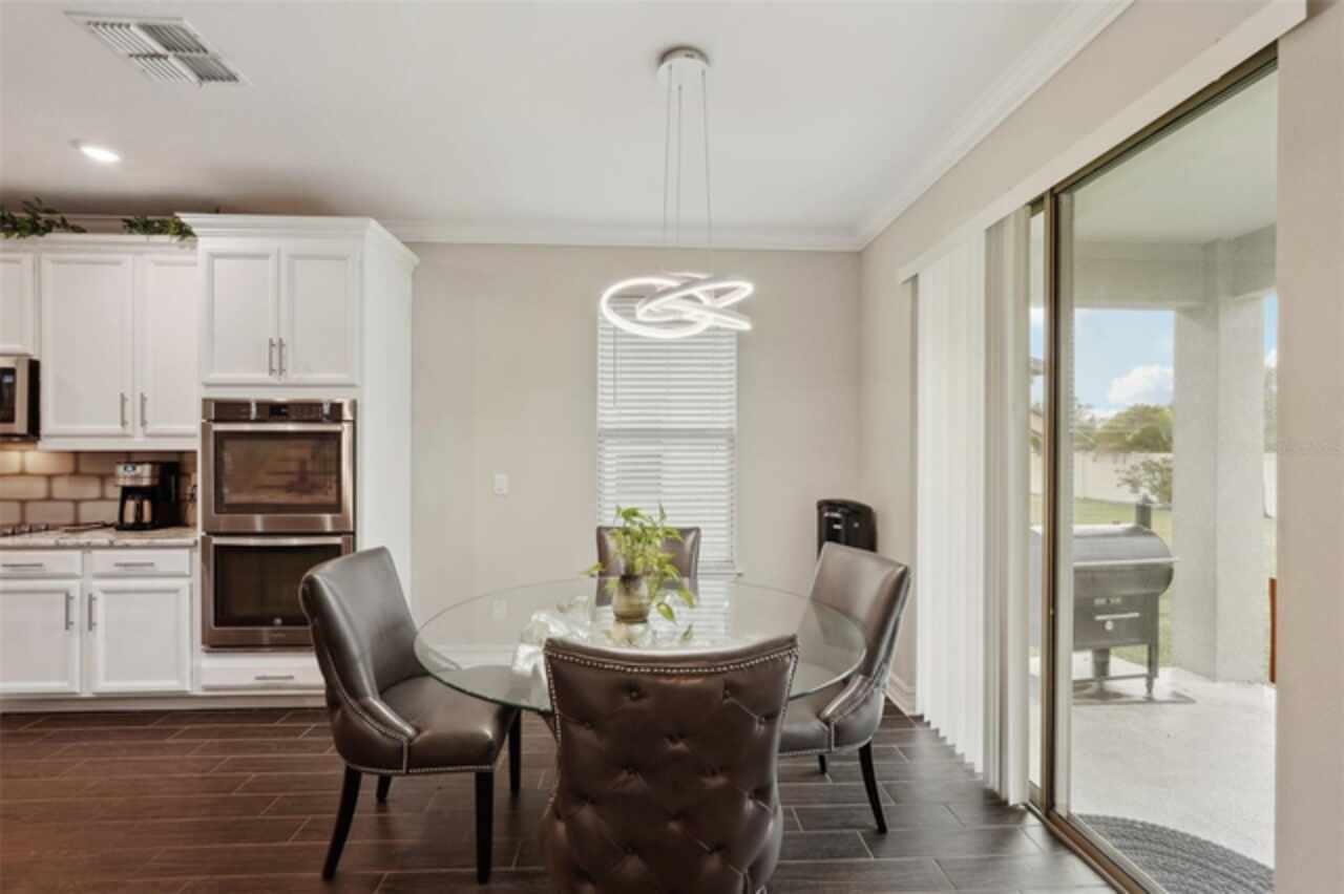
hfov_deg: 96.8
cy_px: 447
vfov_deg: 73.7
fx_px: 597
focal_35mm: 16
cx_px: 672
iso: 400
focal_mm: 16
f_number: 8
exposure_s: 1/15
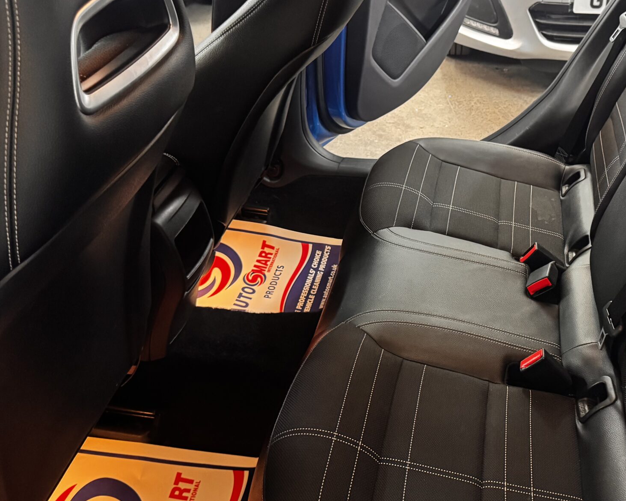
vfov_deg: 36.5
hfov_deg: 43.7
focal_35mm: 41
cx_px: 452
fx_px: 760
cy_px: 273
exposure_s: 1/33
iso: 1000
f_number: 1.78
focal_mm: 6.76
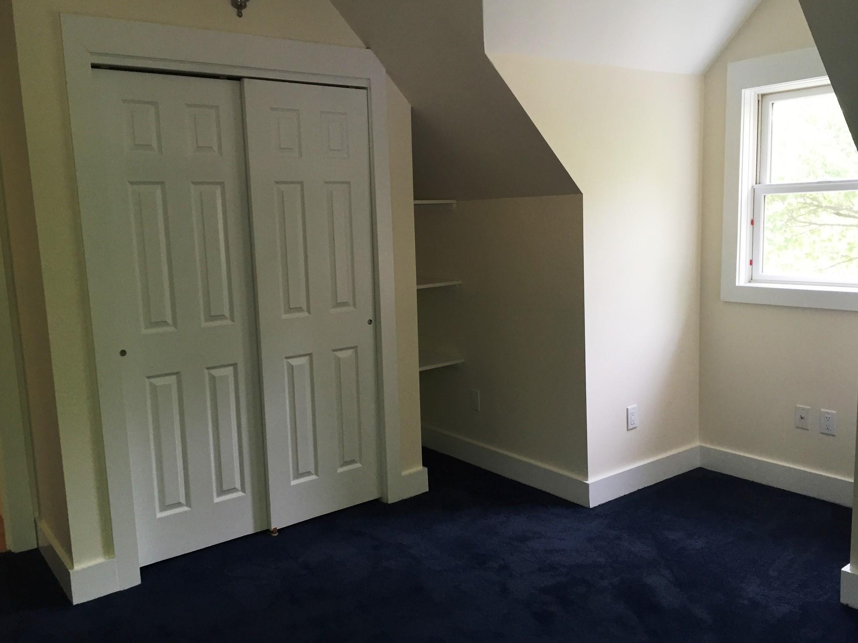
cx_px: 438
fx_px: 744
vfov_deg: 46.8
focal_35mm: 30
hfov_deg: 60.0
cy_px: 327
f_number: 2.2
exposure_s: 1/30
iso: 50
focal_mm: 4.15
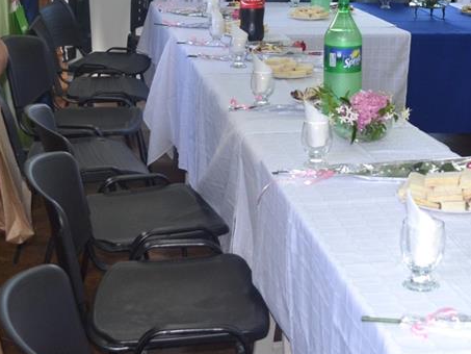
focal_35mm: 66
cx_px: 378
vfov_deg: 21.3
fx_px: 898
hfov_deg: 28.7
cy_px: -21
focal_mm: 18
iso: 400
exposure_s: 1/100
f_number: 4
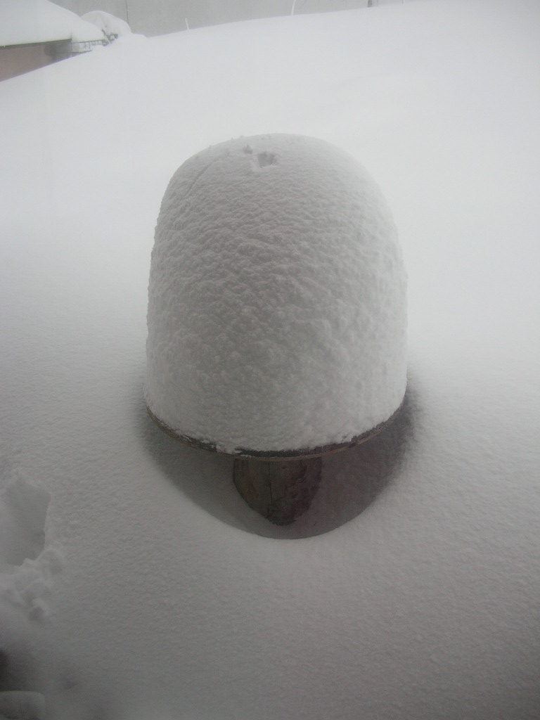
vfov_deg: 52.6
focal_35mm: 35
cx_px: 270
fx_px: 728
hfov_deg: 40.7
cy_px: 360
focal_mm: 5.8
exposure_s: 1/105
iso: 50
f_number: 2.8
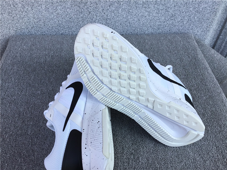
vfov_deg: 45.4
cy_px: 85
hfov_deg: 58.4
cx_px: 114
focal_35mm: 31
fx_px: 203
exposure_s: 1/322
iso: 25
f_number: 2.4
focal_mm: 3.3
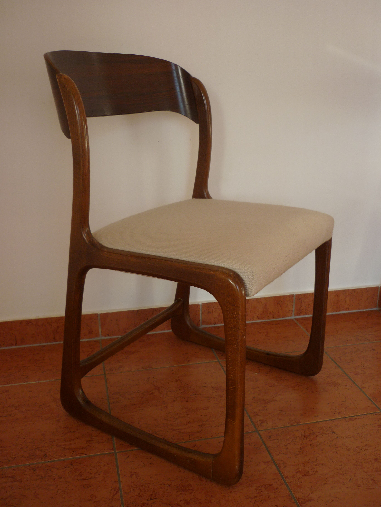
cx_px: 190
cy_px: 254
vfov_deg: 55.4
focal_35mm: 33
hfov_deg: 42.9
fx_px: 484
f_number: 2.8
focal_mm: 5.5
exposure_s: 1/100
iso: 80
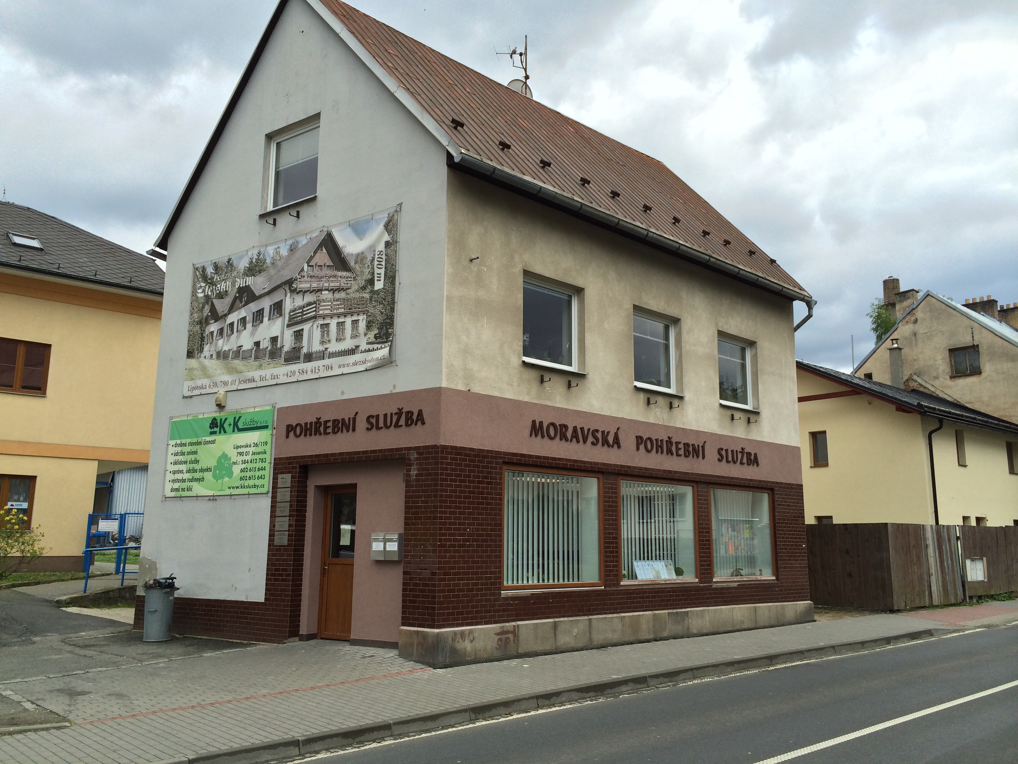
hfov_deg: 60.0
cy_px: 382
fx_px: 882
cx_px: 509
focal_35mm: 30
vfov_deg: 46.8
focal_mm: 4.12
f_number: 2.2
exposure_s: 1/360
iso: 32
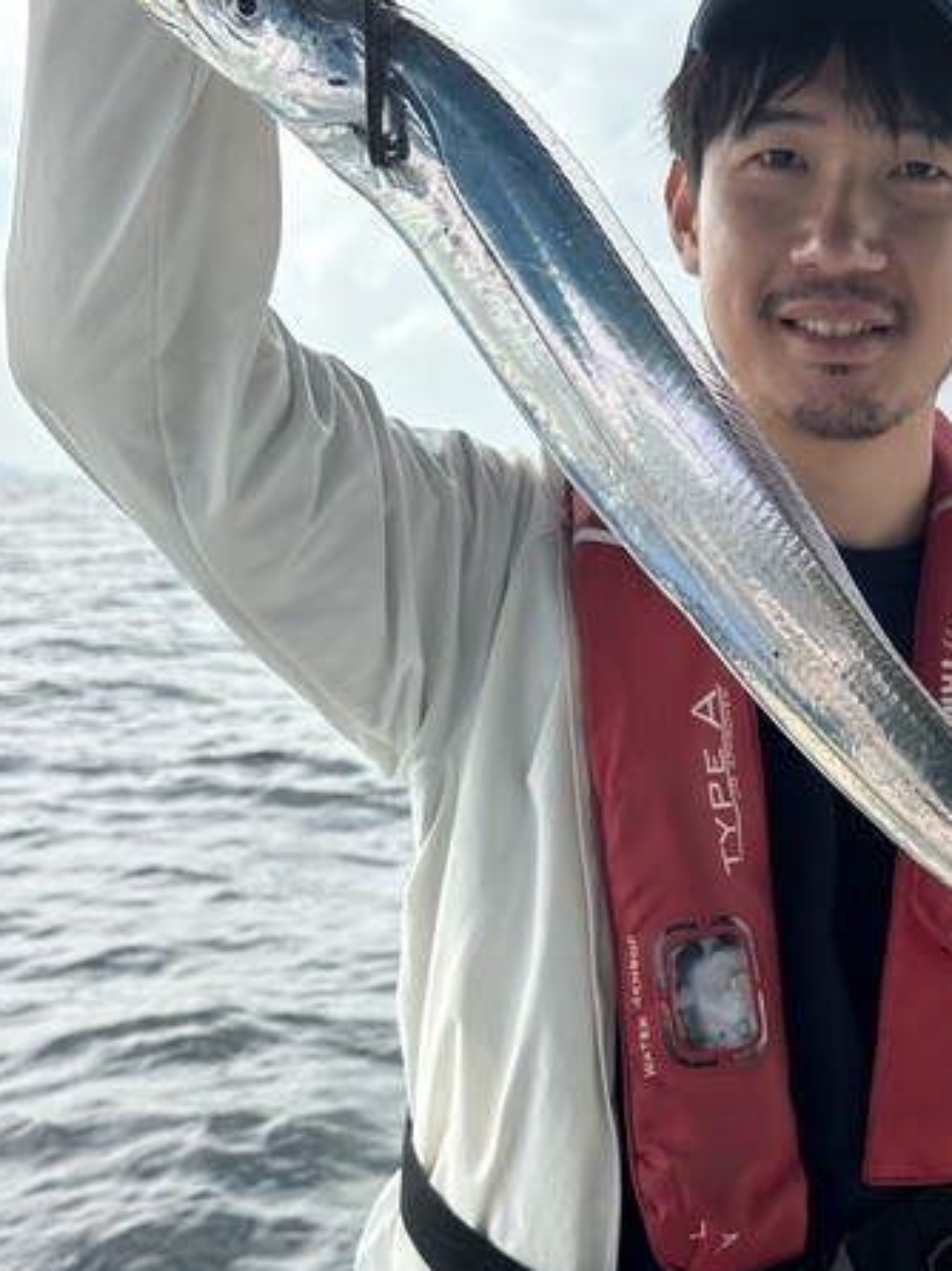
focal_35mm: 46
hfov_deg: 30.7
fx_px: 1688
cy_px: 826
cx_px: 758
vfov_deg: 40.8
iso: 80
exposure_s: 1/3058
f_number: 1.78
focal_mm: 6.86
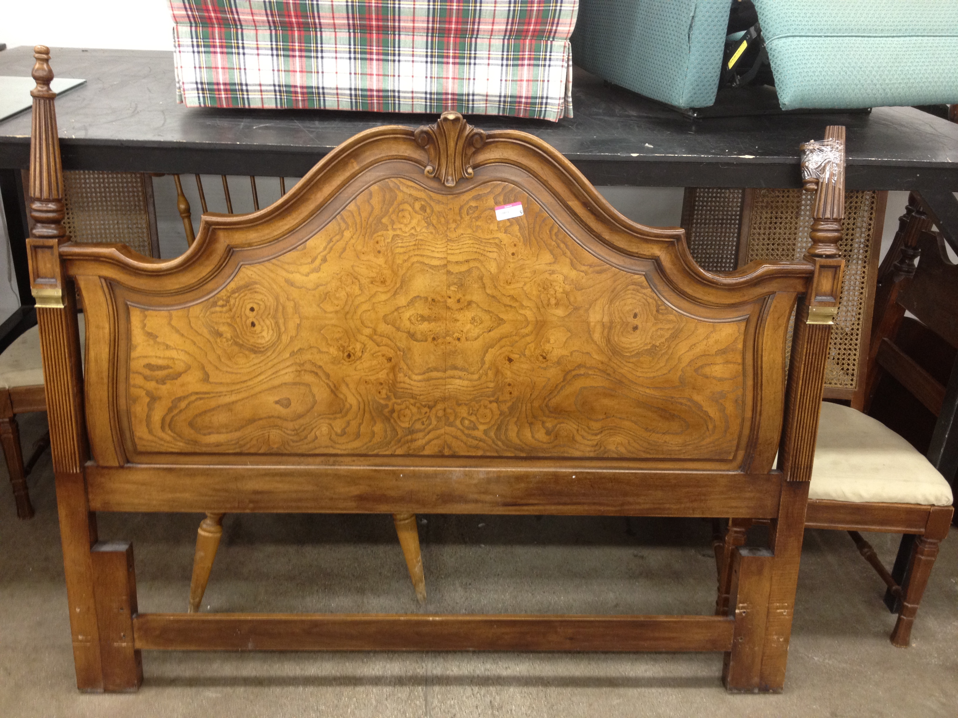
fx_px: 969
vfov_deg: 40.7
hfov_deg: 52.6
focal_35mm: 35
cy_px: 359
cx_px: 479
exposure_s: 1/20
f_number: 2.4
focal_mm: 4.28
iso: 125
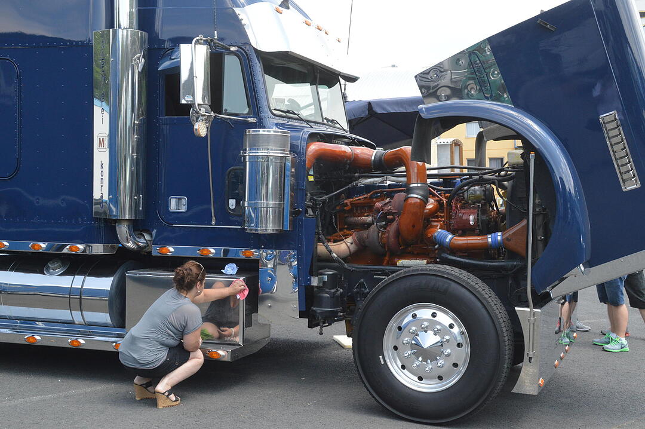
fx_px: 940
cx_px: 322
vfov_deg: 25.7
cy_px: 214
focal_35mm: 52
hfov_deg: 37.9
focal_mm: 35
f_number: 10
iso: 800
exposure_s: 1/400
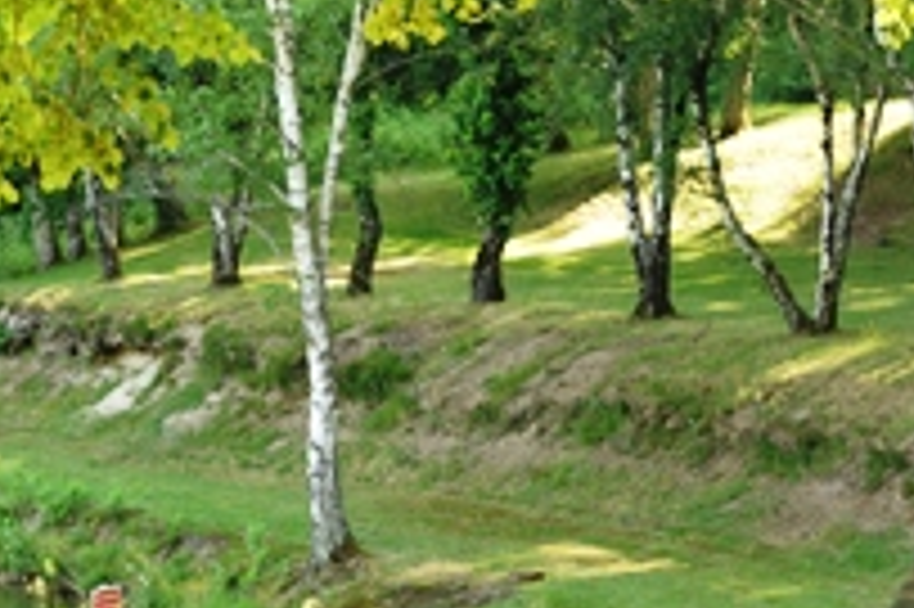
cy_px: 299
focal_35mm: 158
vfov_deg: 8.7
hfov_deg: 12.6
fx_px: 4008
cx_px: -266
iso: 160
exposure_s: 1/50
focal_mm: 50
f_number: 4.5
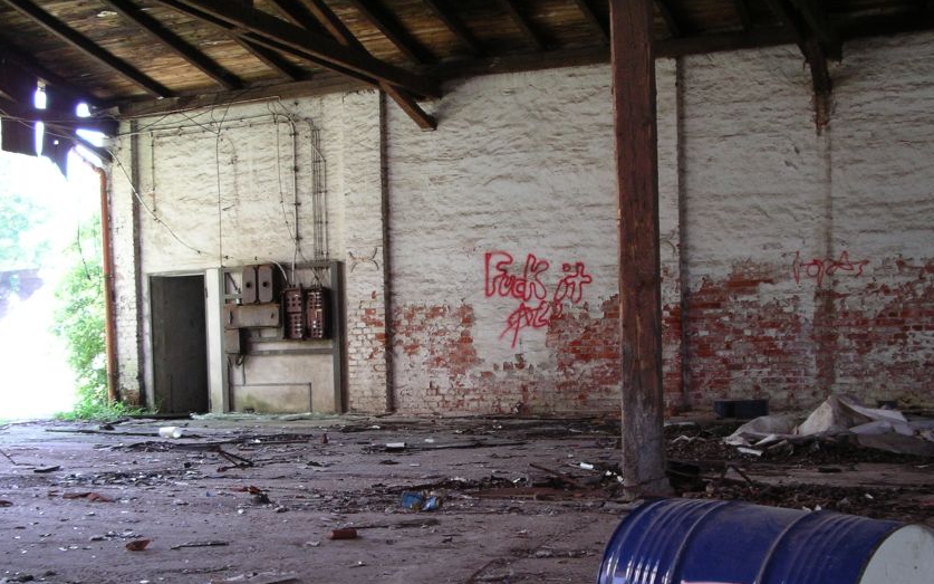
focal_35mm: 48
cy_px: 425
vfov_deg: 26.6
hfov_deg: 41.8
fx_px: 1222
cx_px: 456
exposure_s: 1/40
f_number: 2.8
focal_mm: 7.8
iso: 160
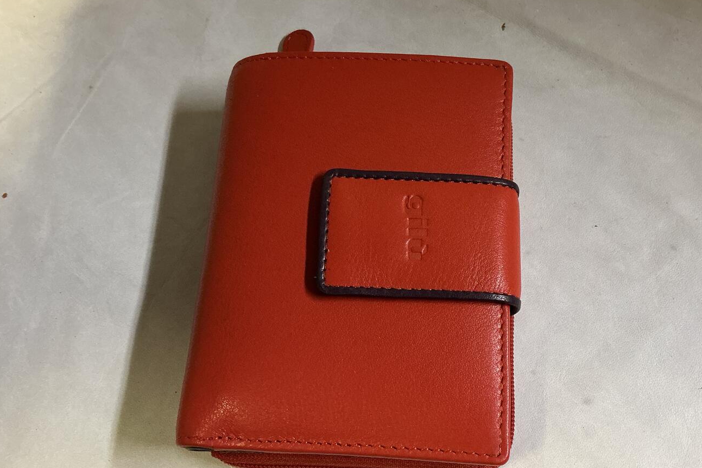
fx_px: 682
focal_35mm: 35
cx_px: 393
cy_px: 264
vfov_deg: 37.8
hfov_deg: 54.3
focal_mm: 3
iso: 160
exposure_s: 1/50
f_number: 1.8
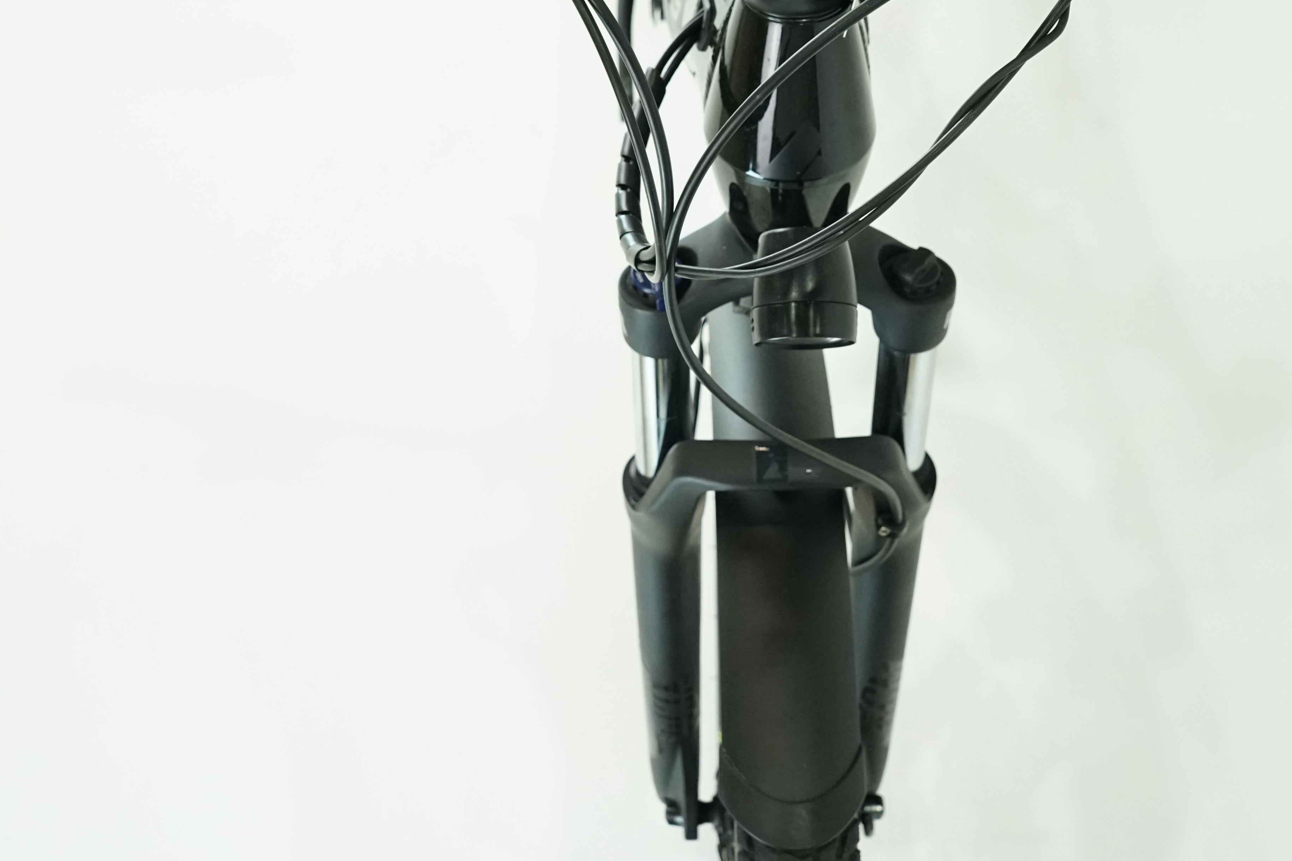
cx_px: 758
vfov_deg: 28.7
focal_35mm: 46
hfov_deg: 42.6
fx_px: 1651
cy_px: 189
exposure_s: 1/200
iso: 2500
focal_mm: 28
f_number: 6.3
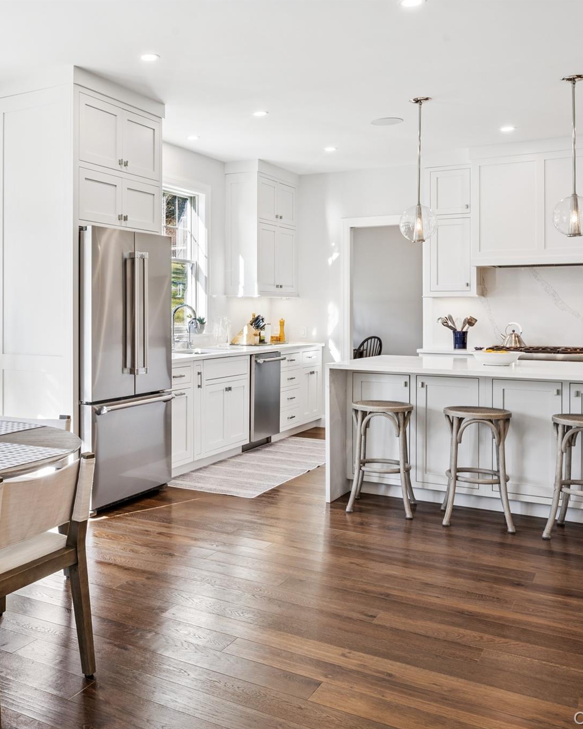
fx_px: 733
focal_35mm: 34
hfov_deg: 41.8
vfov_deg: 52.8
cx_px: 133
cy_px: 365
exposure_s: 1/20
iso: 200
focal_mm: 24
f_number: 11
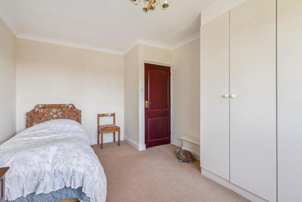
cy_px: 101
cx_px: 151
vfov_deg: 73.8
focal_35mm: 16
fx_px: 134
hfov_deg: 96.7
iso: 320
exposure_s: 1/8
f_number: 5.6
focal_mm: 16
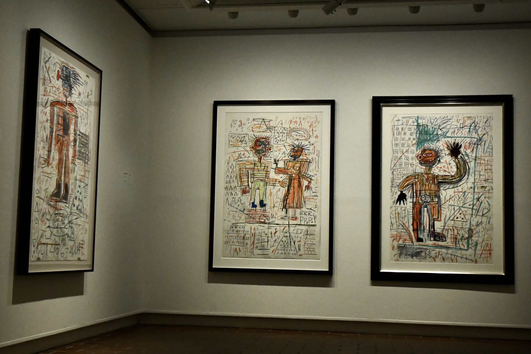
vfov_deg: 36.9
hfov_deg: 53.1
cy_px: 177
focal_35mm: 36
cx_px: 266
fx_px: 531
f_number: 5
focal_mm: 24
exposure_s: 1/200
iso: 3200
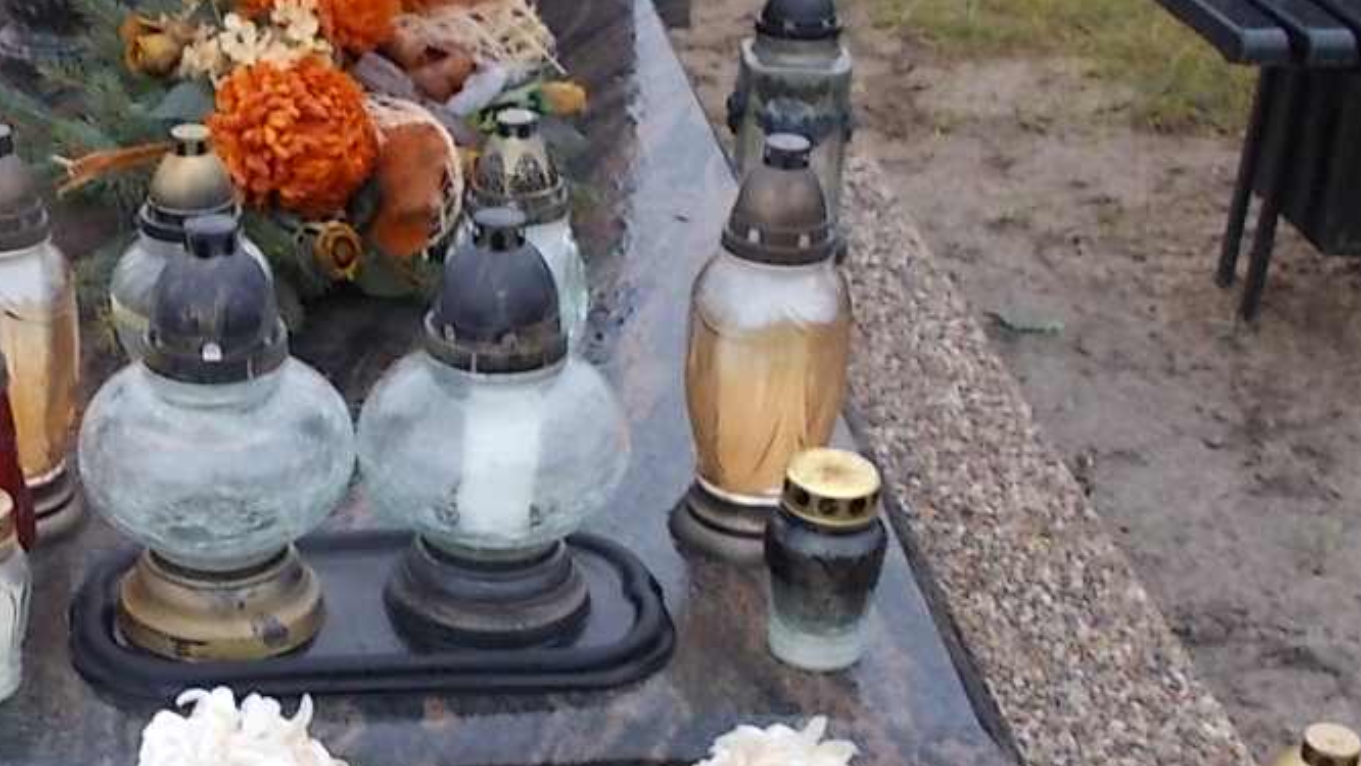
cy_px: 304
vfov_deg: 17.7
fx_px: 2455
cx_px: 247
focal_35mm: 68
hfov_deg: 30.2
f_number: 3.2
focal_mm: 4.6
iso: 80
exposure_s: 1/60
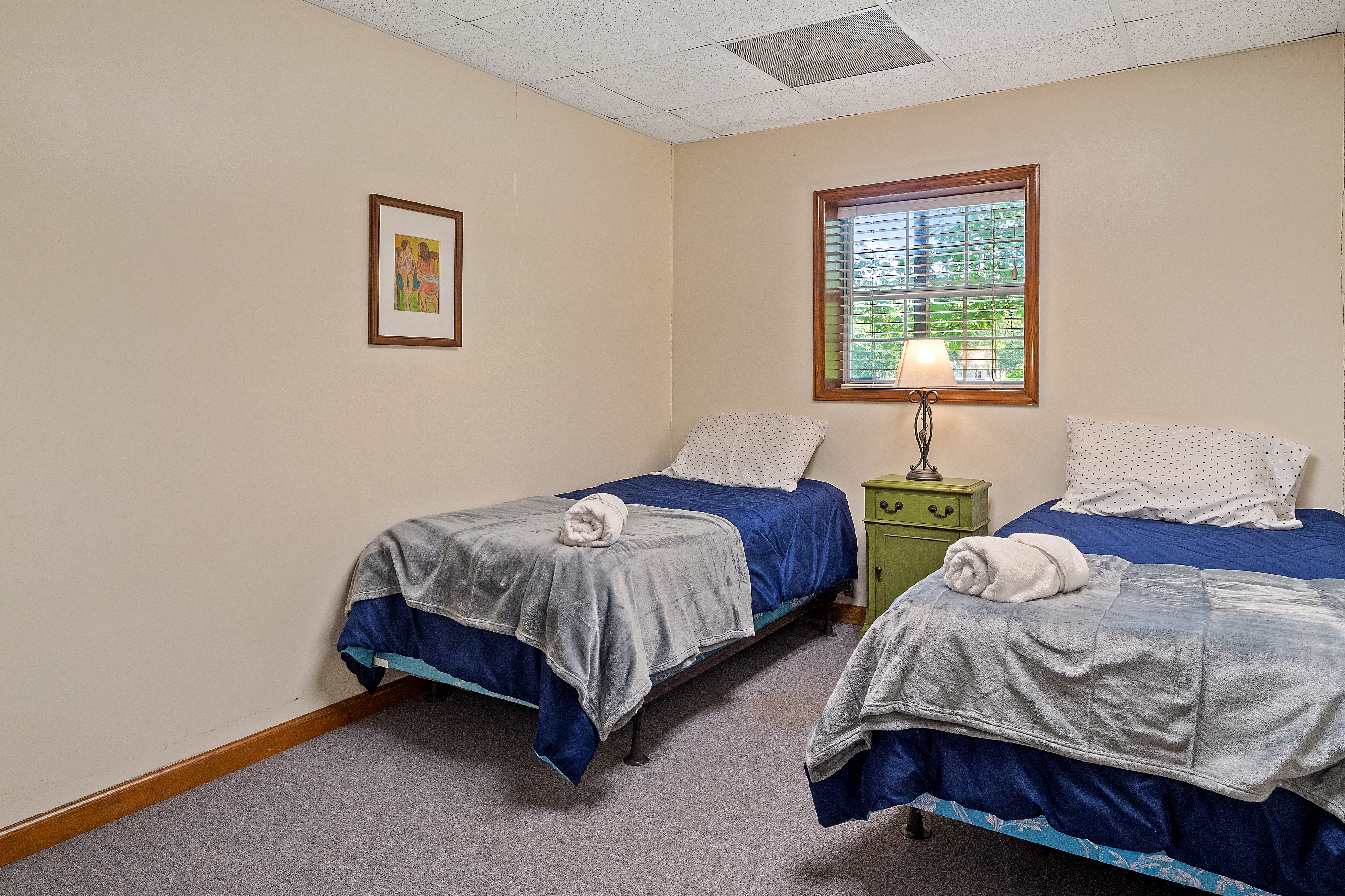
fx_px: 859
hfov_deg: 76.1
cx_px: 671
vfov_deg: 55.0
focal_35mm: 23
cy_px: 398
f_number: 5.6
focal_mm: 11
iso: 400
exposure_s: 1/13
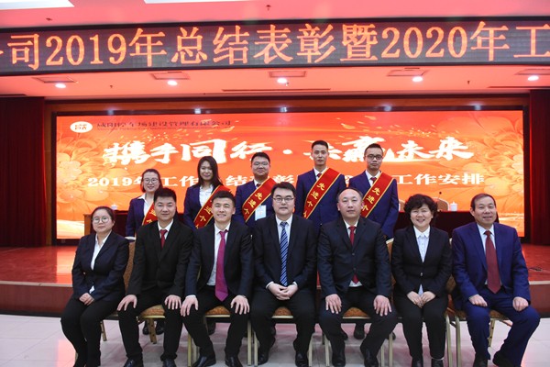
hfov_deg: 67.4
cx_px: 275
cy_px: 184
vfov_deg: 47.9
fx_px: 412
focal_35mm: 27
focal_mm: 18
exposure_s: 1/80
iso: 3200
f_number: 5.6
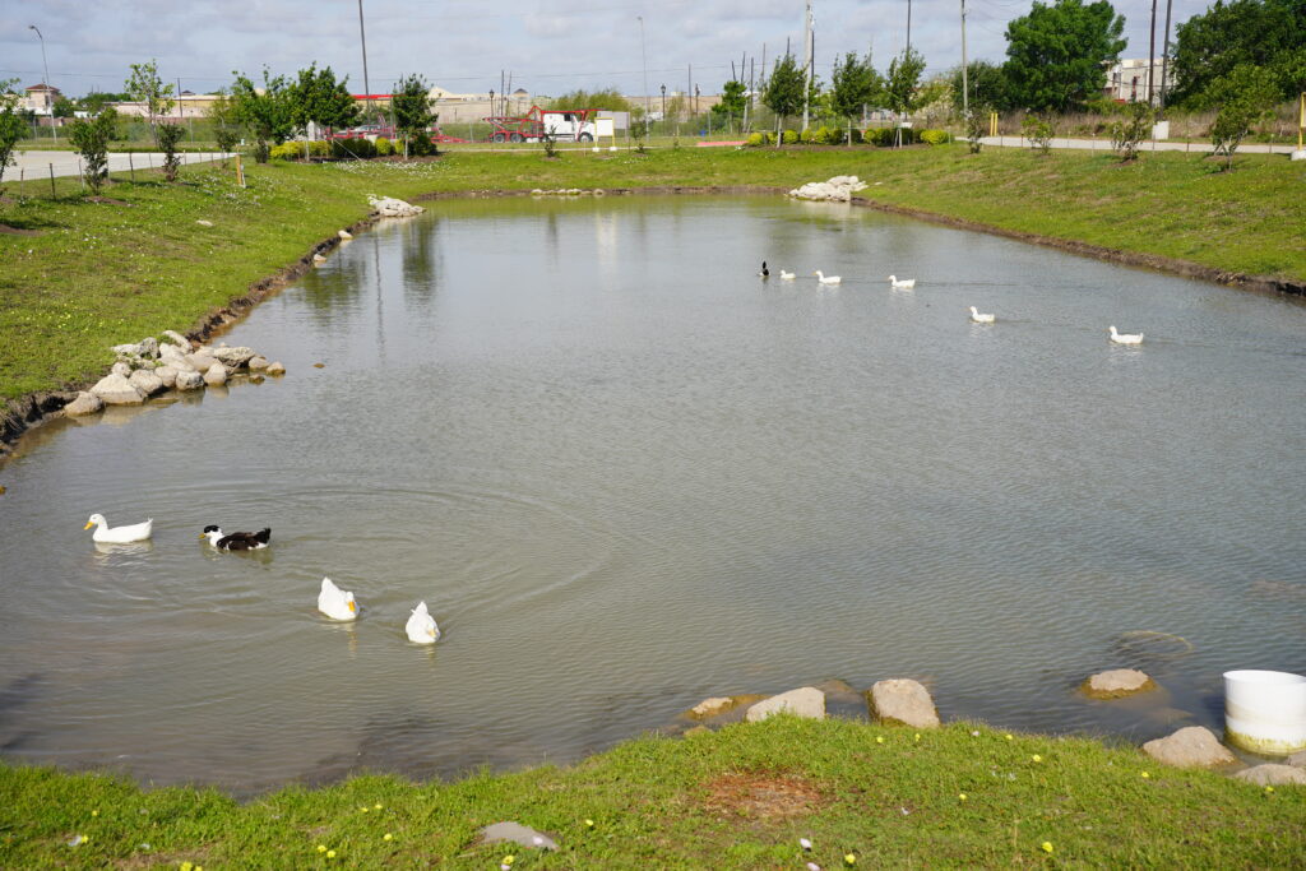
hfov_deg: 50.7
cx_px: 653
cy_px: 436
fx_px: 1379
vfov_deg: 35.1
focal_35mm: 38
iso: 100
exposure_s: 1/800
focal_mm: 38
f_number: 5
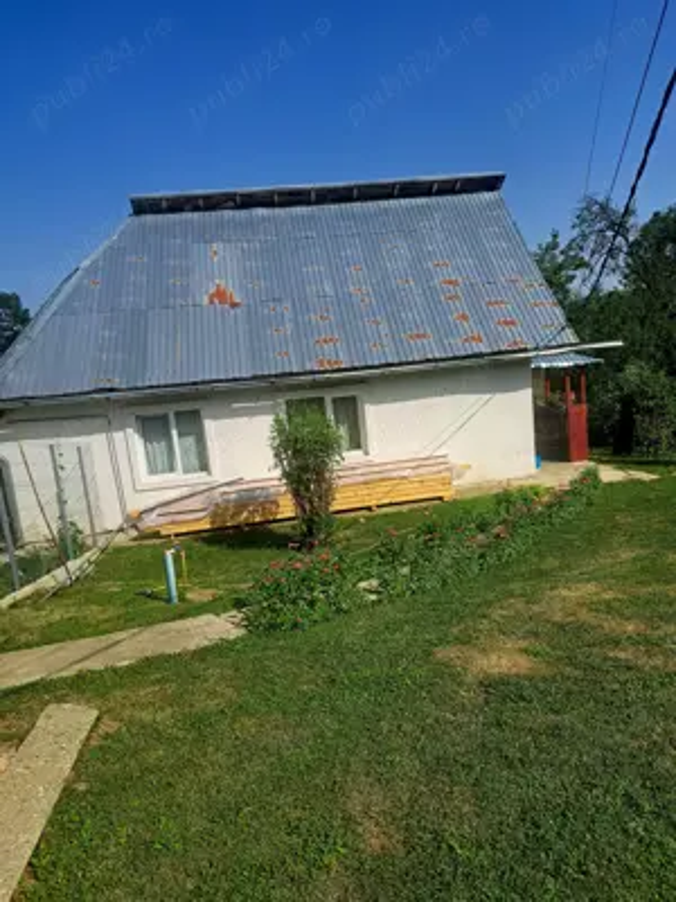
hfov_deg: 56.8
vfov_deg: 71.6
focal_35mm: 24
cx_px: 338
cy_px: 451
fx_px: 625
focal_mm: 5.23
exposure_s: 1/1429
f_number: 1.8
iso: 50
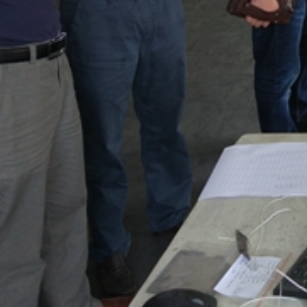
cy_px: 7
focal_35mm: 82
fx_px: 823
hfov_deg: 20.0
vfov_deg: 20.5
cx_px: 356
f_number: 2
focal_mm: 4.26
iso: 122
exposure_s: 1/50
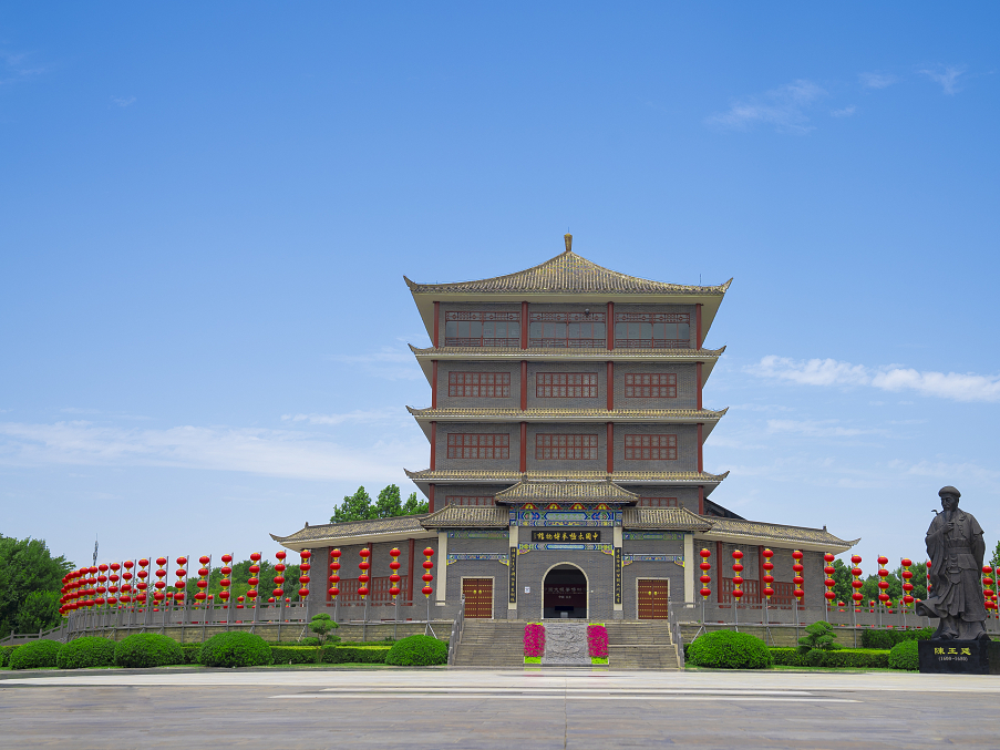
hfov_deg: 39.6
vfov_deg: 30.3
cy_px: 373
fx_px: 1386
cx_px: 566
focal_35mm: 48
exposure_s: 1/250
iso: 50
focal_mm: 44
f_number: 6.3
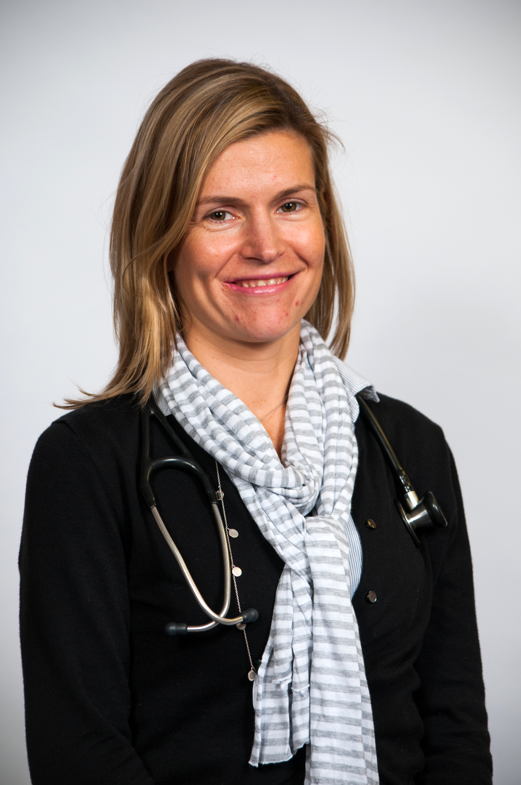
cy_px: 392
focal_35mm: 158
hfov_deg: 8.7
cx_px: 260
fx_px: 3428
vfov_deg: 13.1
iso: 400
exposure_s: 1/80
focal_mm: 105
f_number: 5.6
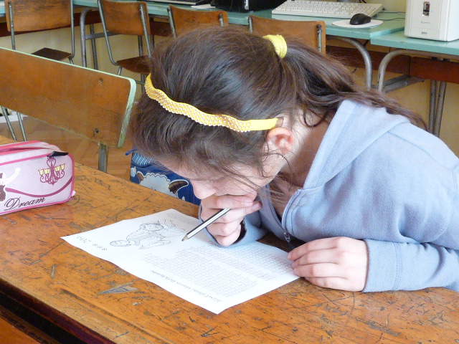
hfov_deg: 38.2
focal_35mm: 50
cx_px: 230
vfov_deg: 29.1
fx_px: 663
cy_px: 172
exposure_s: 1/50
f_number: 2.8
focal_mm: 4.9
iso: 400
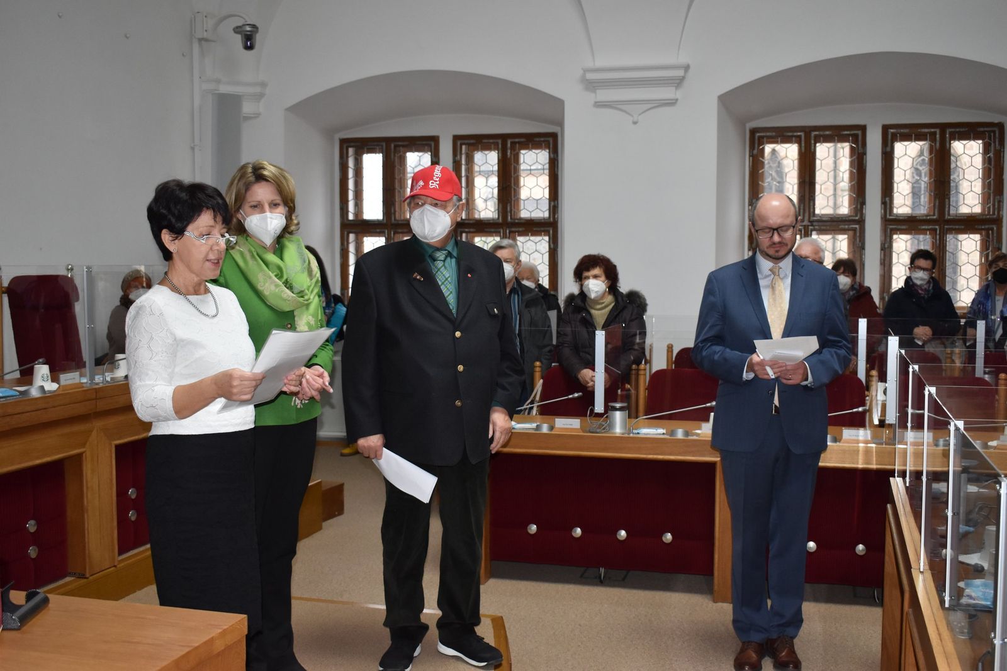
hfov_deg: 49.6
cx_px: 504
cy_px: 336
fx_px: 1091
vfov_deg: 34.2
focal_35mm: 39
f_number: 4.5
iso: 800
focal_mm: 26
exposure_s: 1/80
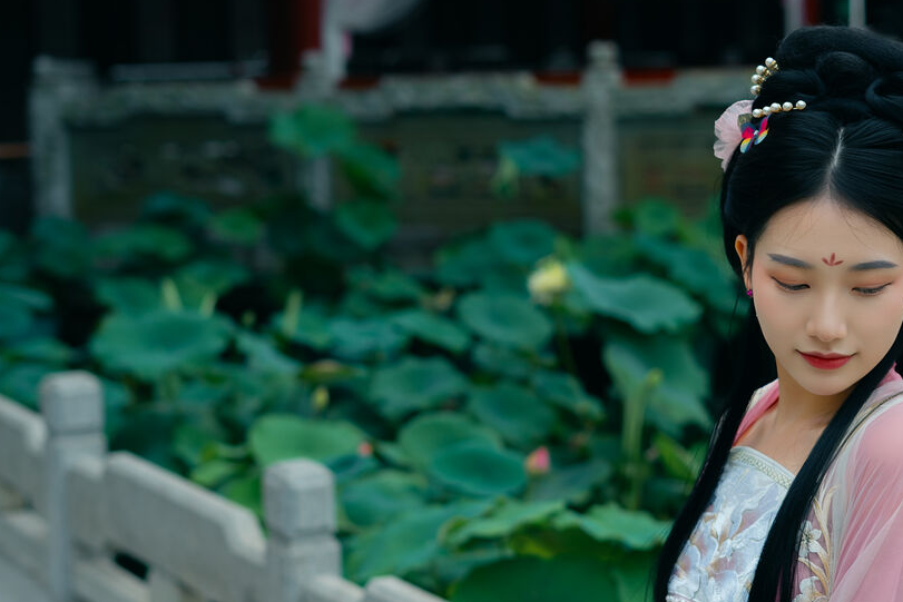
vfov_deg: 18.4
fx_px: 1856
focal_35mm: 74
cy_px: 368
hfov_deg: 27.3
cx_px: 562
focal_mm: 50
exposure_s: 1/250
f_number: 2.8
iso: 100
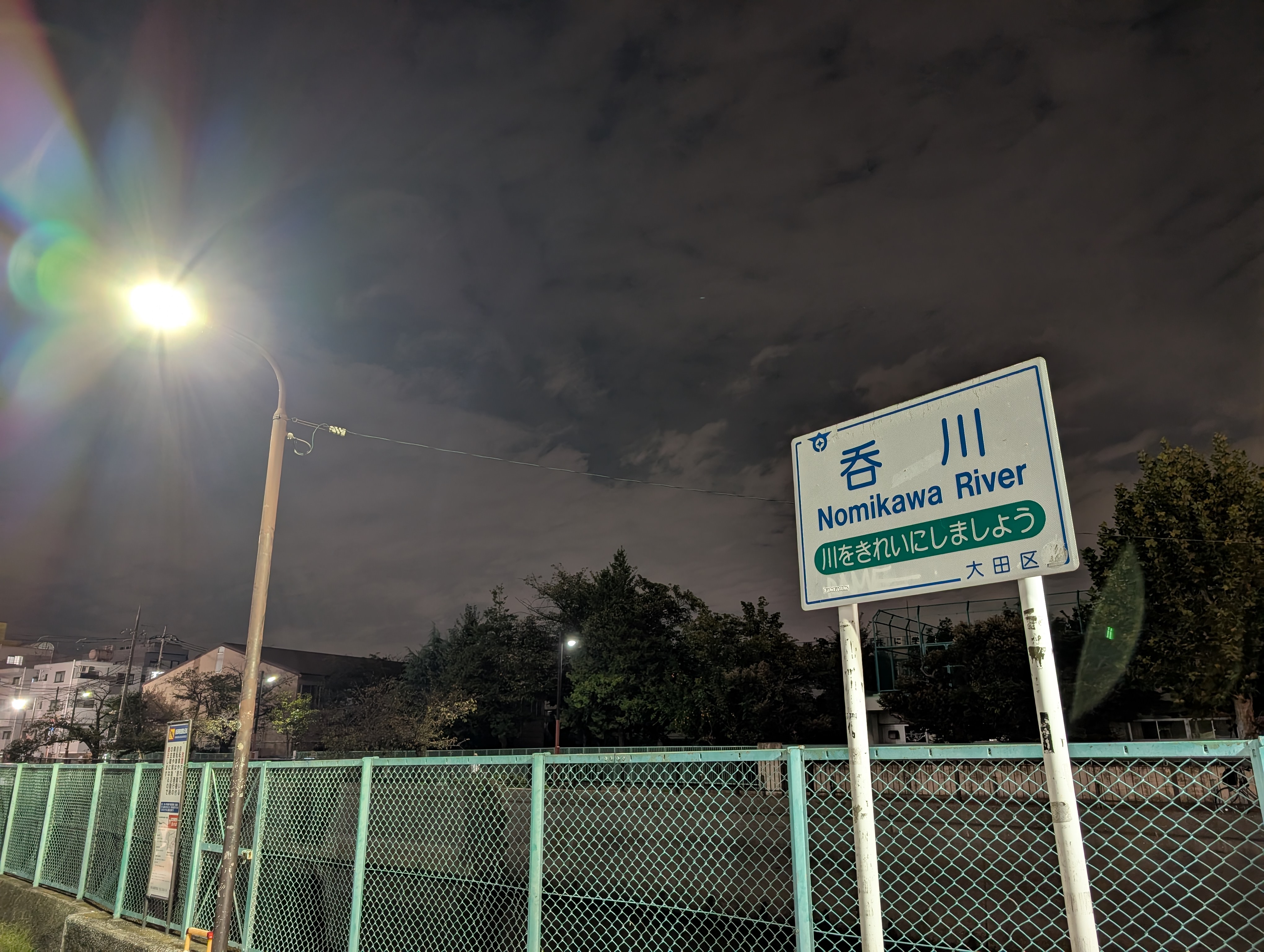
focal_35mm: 24
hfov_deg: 71.5
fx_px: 878
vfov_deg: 56.9
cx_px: 632
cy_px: 476
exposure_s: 1/25
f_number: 1.68
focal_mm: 6.9
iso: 777
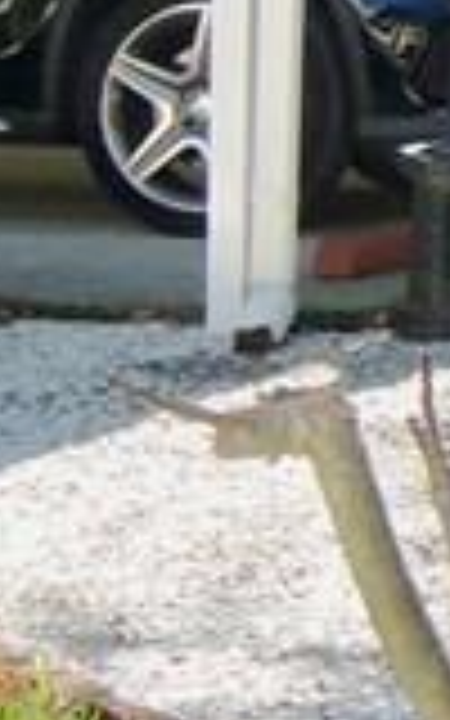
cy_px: 490
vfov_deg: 11.9
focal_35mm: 176
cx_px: -1116
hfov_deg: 6.5
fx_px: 3454
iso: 100
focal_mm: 4.7
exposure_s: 1/90
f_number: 7.52
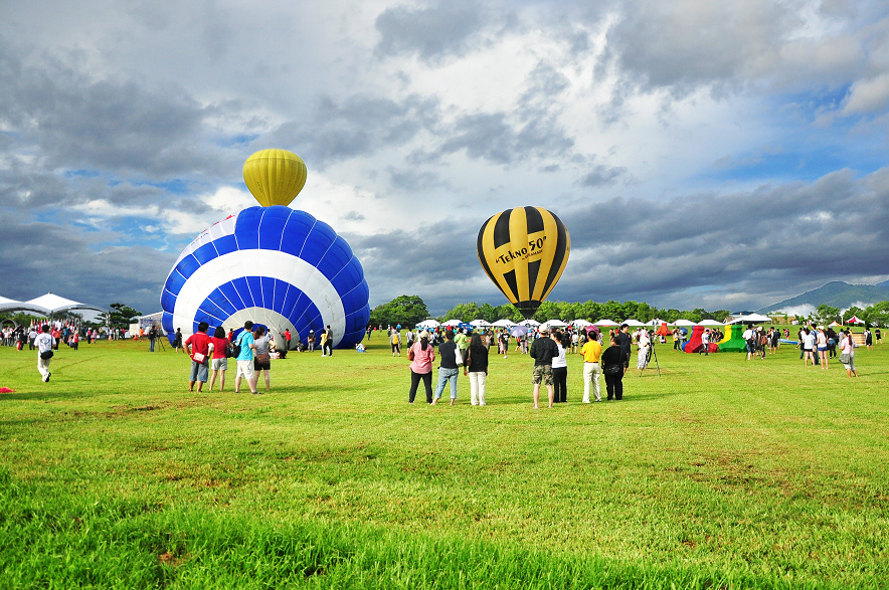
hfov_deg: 63.7
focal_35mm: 29
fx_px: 715
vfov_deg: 44.8
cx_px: 444
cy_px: 275
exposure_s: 1/1600
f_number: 3.5
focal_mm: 18
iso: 800
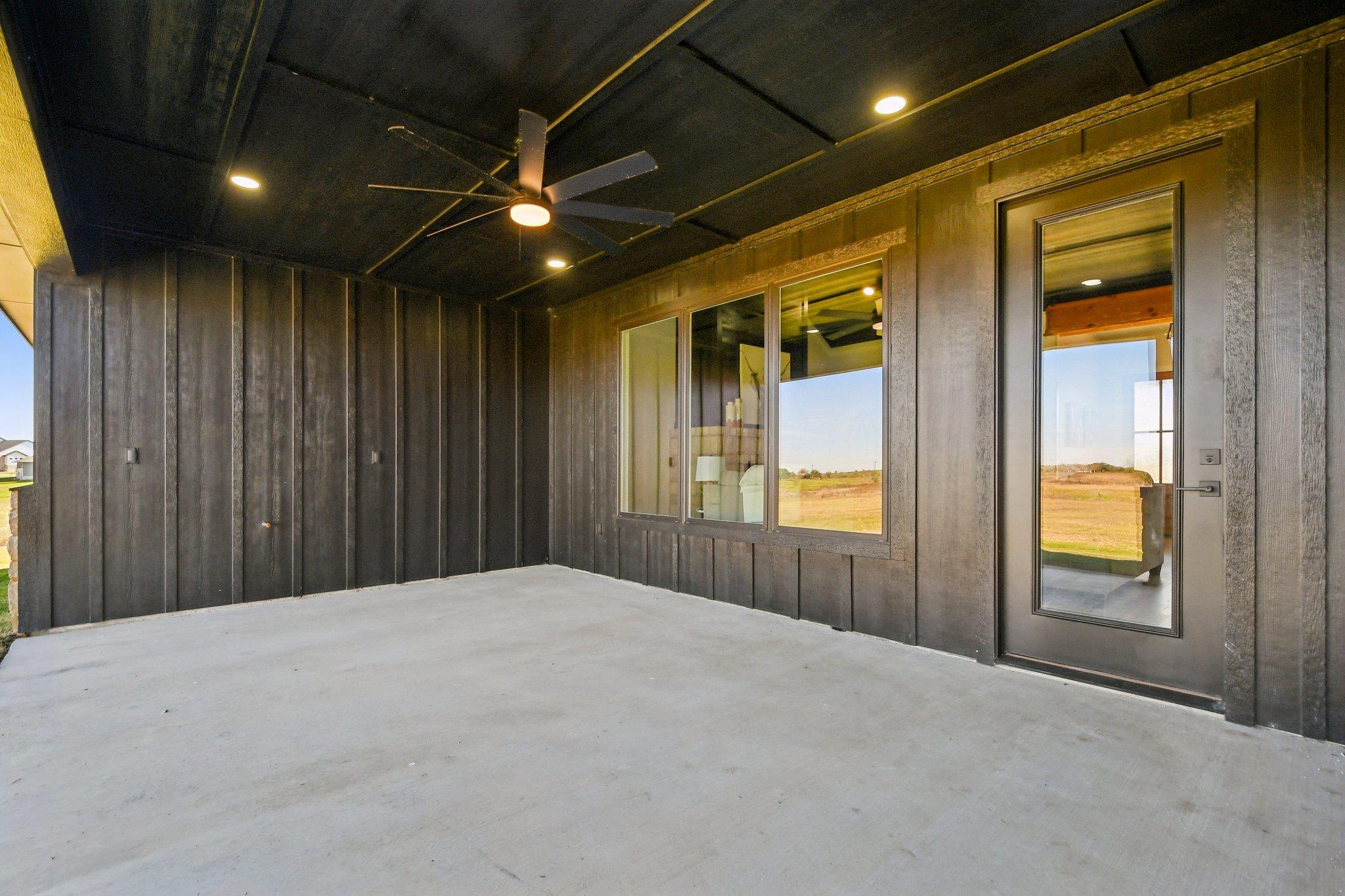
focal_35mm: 15
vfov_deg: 77.3
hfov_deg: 100.4
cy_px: 448
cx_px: 672
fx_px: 560
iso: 400
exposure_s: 1/100
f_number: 8
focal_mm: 10
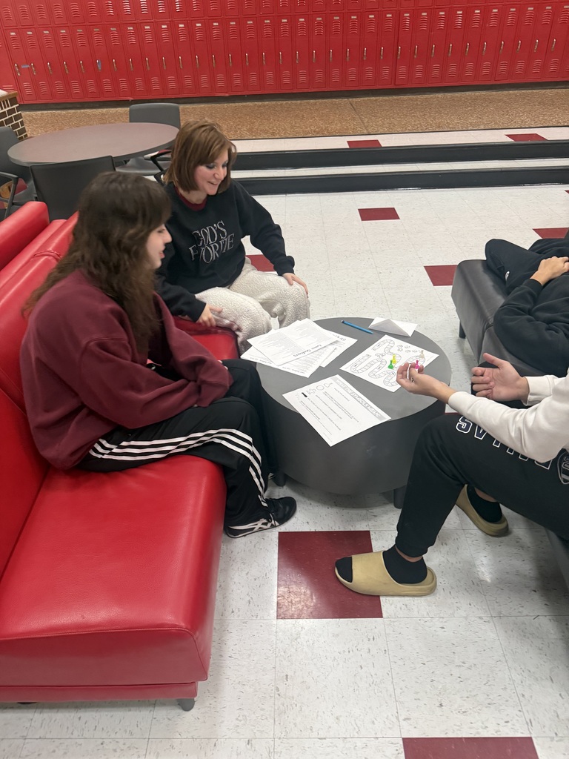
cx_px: 284
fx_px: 526
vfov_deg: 71.6
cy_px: 380
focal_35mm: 24
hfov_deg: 56.8
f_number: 1.78
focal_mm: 6.76
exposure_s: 1/60
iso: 250
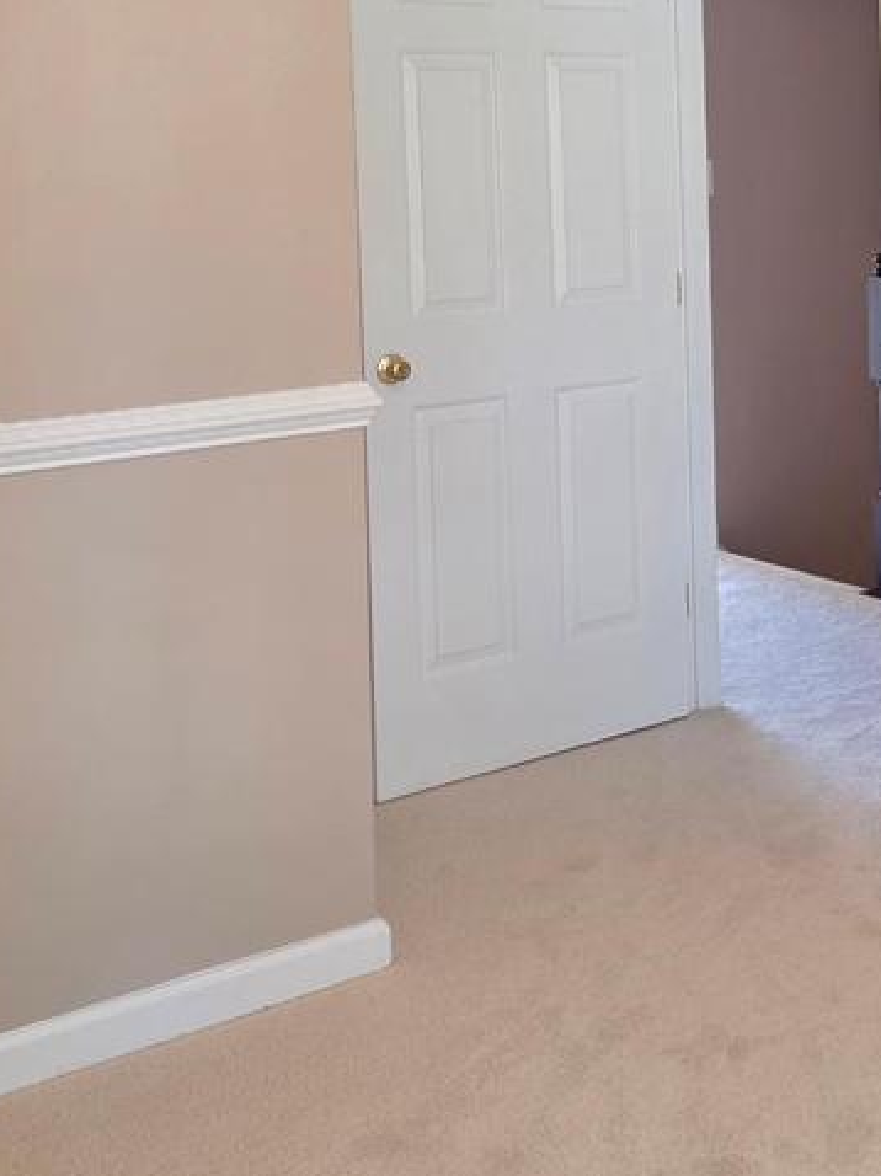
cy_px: 219
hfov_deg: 26.9
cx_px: 812
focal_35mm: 52
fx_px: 1766
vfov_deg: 35.5
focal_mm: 6.25
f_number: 1.7
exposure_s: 1/120
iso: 320
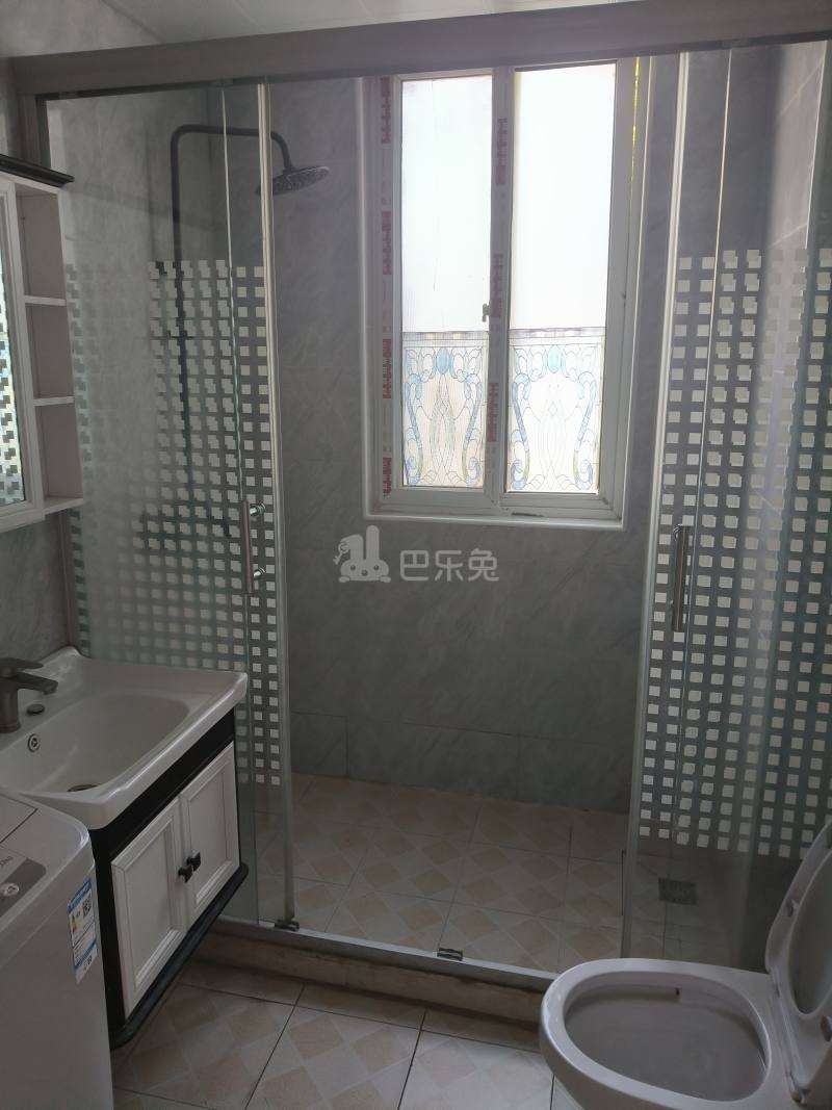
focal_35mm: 26
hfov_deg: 53.1
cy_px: 555
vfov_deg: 67.3
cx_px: 416
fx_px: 833
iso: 160
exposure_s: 1/50.1
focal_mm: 4.84
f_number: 1.8
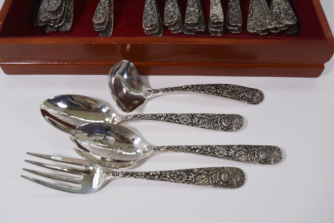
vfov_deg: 38.4
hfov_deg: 55.1
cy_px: 112
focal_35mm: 34
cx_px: 167
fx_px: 320
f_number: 5.6
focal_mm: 23
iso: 250
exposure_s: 1/125
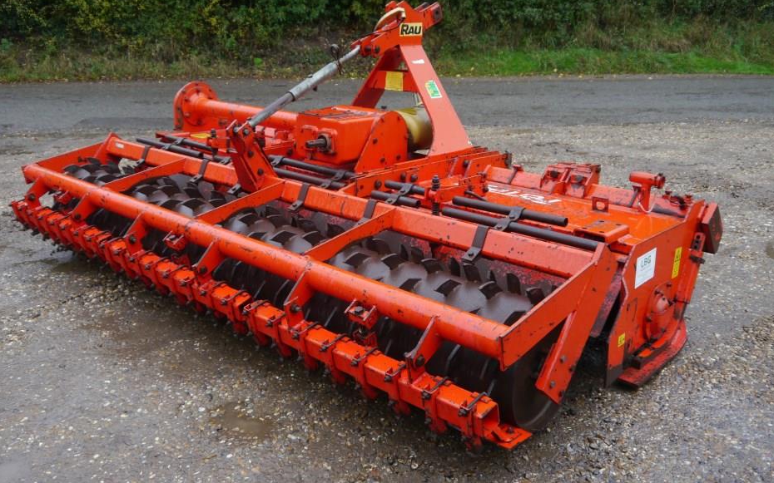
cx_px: 358
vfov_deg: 36.2
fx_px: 738
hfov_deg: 55.3
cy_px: 218
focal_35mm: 35
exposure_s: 1/80
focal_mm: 15
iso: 160
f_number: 3.5
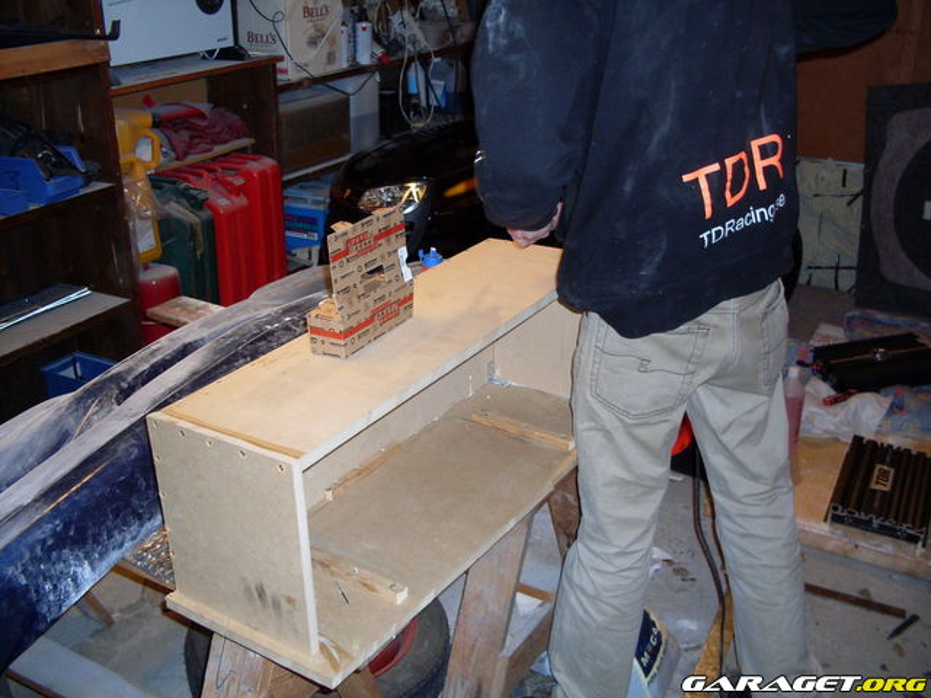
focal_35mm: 38
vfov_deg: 37.7
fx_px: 1022
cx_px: 466
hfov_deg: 49.0
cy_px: 349
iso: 100
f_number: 2.8
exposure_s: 1/45
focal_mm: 6.3
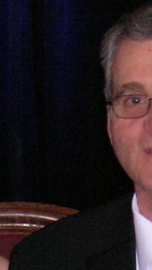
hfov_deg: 14.0
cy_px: 135
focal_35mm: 85
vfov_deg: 25.0
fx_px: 610
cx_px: 159
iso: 200
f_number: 3.5
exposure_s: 1/60.1
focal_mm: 9.7
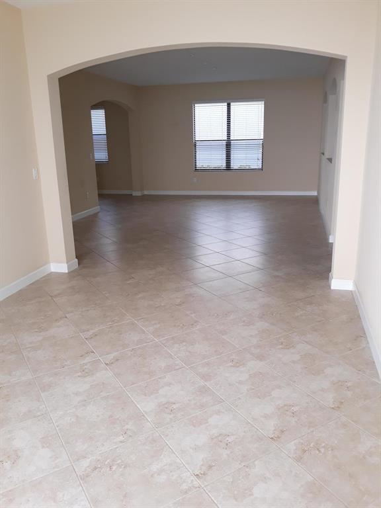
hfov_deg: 49.7
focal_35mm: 28
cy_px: 254
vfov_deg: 63.4
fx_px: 411
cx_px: 190
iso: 40
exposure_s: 1/128
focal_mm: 3.7
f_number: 1.7
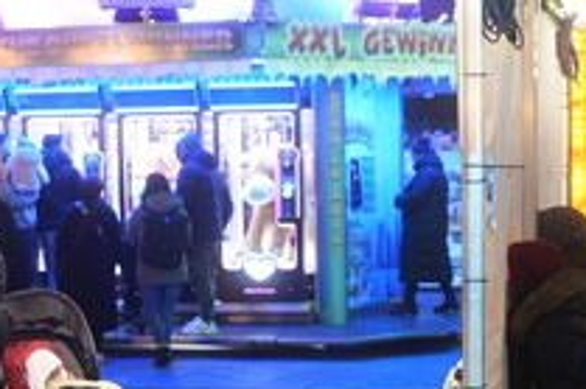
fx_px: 1578
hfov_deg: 20.9
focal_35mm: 97
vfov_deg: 14.0
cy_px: 330
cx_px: 439
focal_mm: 30
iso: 640
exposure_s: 1/60
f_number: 2.8
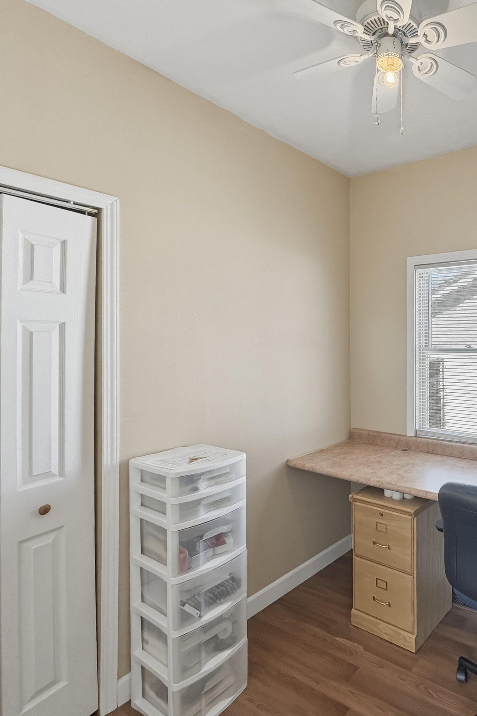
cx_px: 412
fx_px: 398
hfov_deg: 55.3
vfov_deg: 84.0
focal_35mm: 20
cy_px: 356
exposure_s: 1/120
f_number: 2.2
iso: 160
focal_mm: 2.2
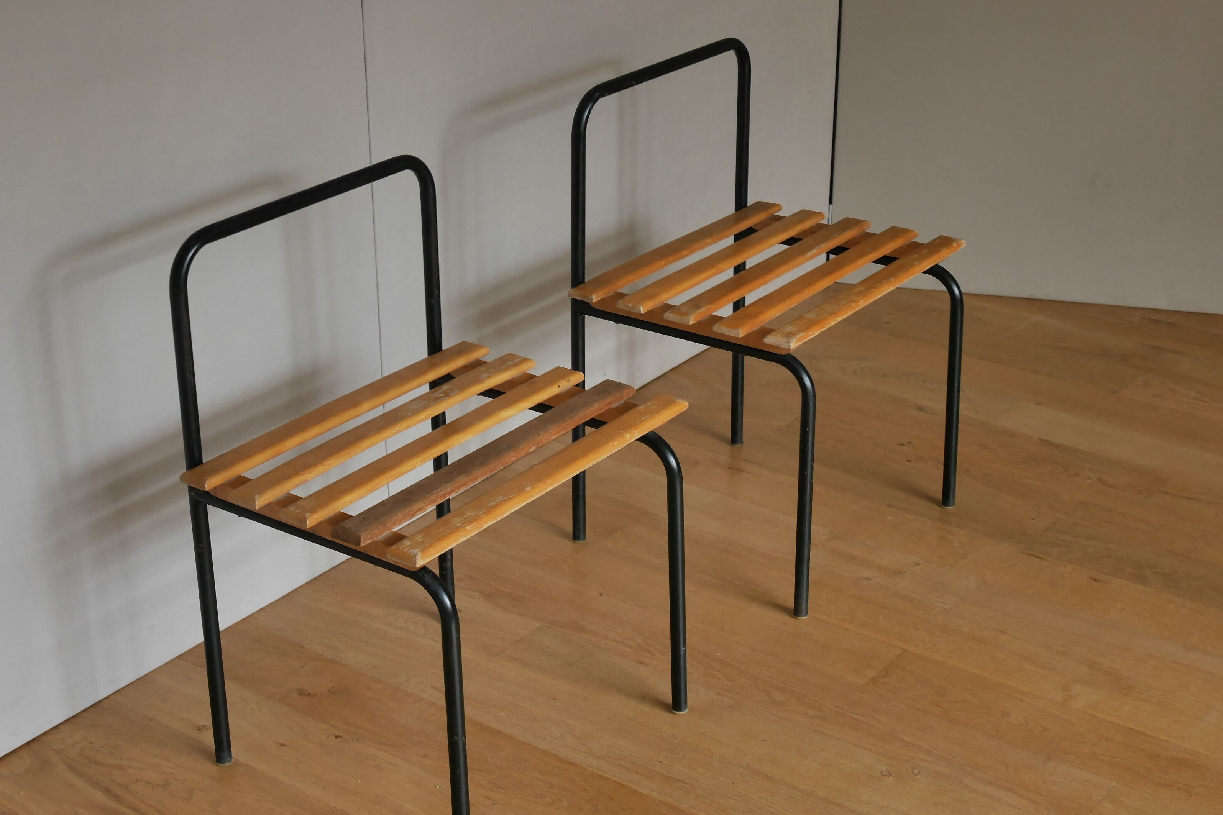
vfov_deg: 23.0
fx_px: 2004
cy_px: 439
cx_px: 614
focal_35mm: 59
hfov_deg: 33.9
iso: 640
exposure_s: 1/60
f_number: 5.5
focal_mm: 28
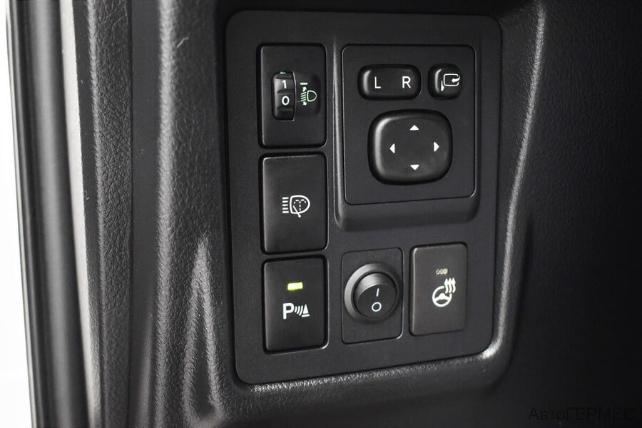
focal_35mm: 39
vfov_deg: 34.2
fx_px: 695
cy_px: 214
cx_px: 321
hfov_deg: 49.6
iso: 2500
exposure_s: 1/50
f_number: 4
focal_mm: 26
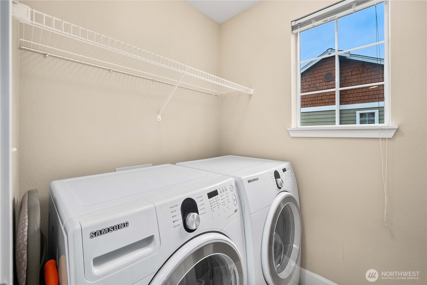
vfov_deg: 85.5
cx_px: 214
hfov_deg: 108.3
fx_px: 154
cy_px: 142
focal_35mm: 13
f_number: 7.1
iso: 80
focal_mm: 13
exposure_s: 1/60
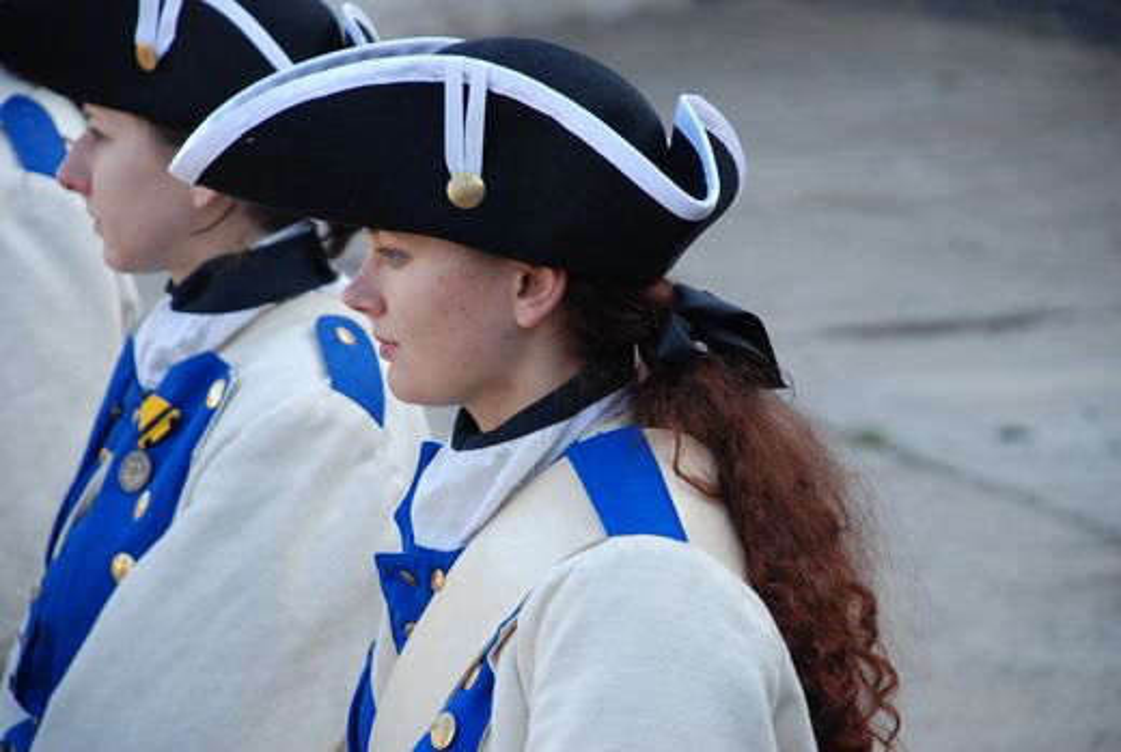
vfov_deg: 6.8
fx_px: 6318
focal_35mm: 202
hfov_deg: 10.1
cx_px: 560
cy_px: 376
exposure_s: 1/125
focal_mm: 135
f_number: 5.6
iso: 320
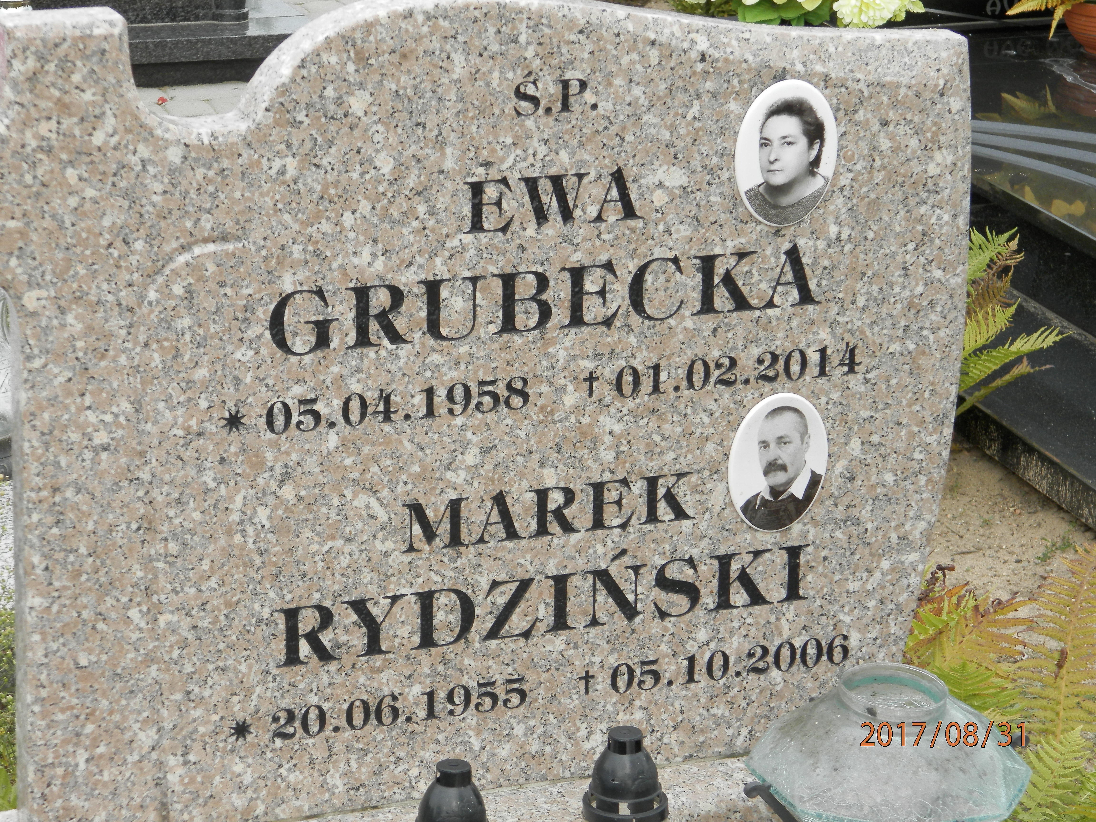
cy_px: 411
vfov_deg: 14.0
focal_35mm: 106
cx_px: 548
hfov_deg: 18.5
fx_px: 3356
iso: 80
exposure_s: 1/200
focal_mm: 19
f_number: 4.5
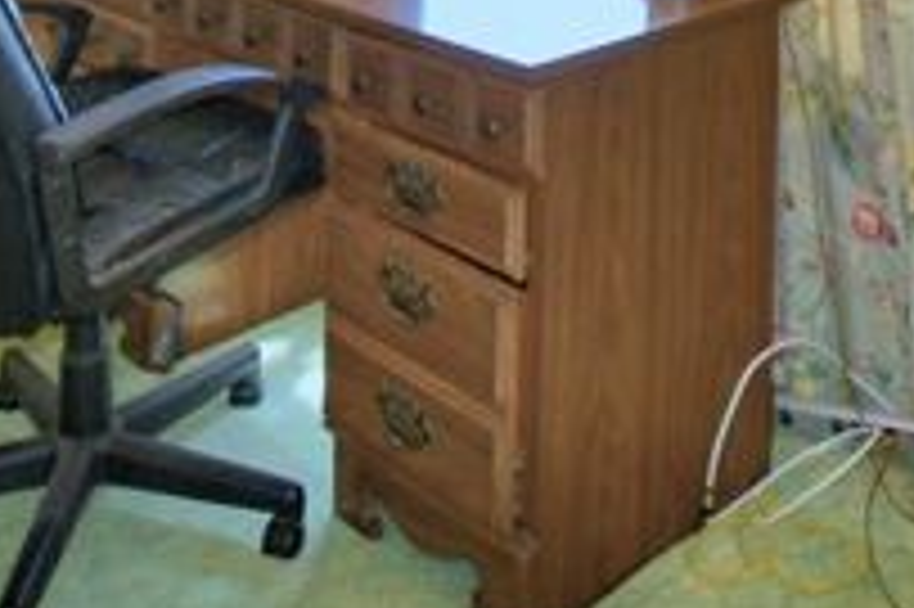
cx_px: 565
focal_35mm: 52
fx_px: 1319
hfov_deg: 38.0
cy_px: -367
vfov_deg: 20.9
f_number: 4.5
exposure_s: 1/60
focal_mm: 10
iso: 140
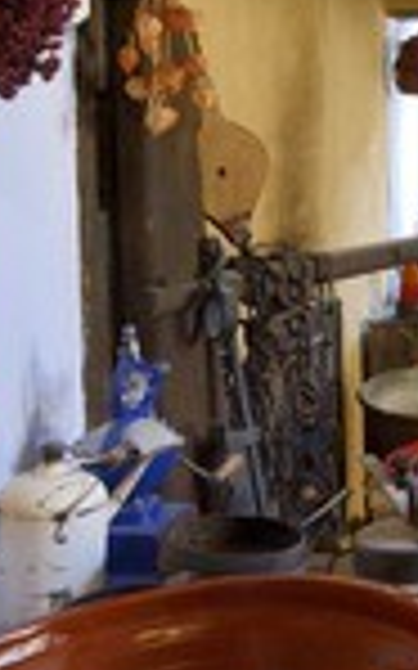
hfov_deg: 15.5
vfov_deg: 29.1
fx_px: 1259
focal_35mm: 69
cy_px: 135
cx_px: 809
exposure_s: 1/20
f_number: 8
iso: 1600
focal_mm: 24
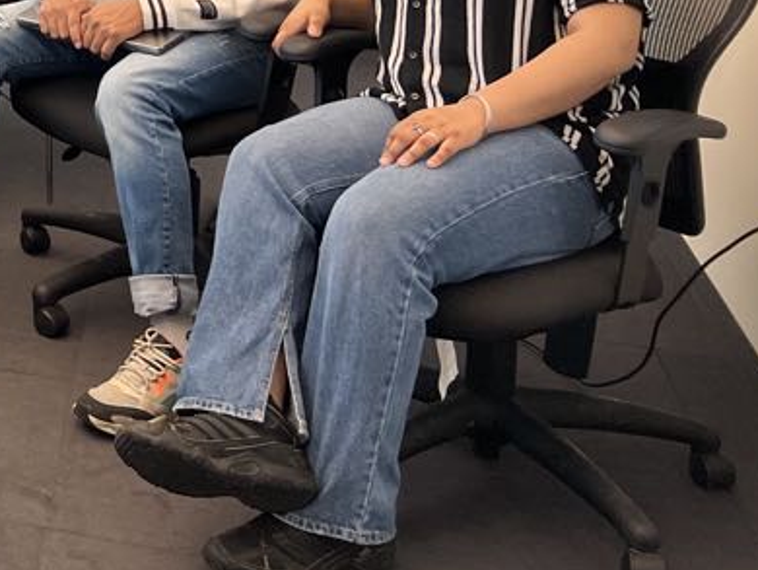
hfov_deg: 20.8
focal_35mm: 80
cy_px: -261
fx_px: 1753
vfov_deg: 16.9
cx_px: -381
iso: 80
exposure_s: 1/60
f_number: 1.5
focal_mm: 5.7
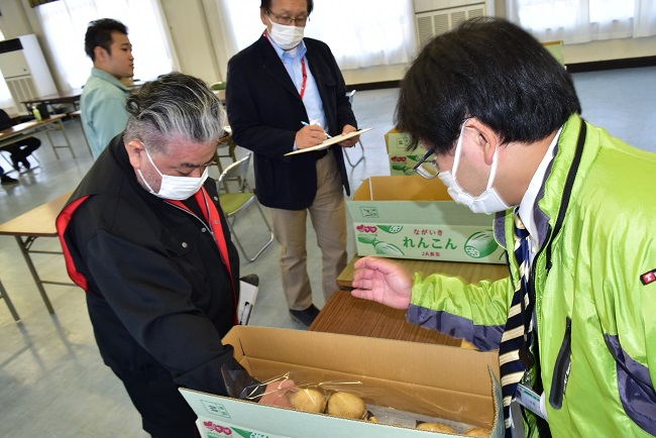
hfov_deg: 67.4
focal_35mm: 27
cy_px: 219
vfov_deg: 48.0
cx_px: 328
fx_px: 492
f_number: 6.3
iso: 720
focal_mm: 18
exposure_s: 1/60
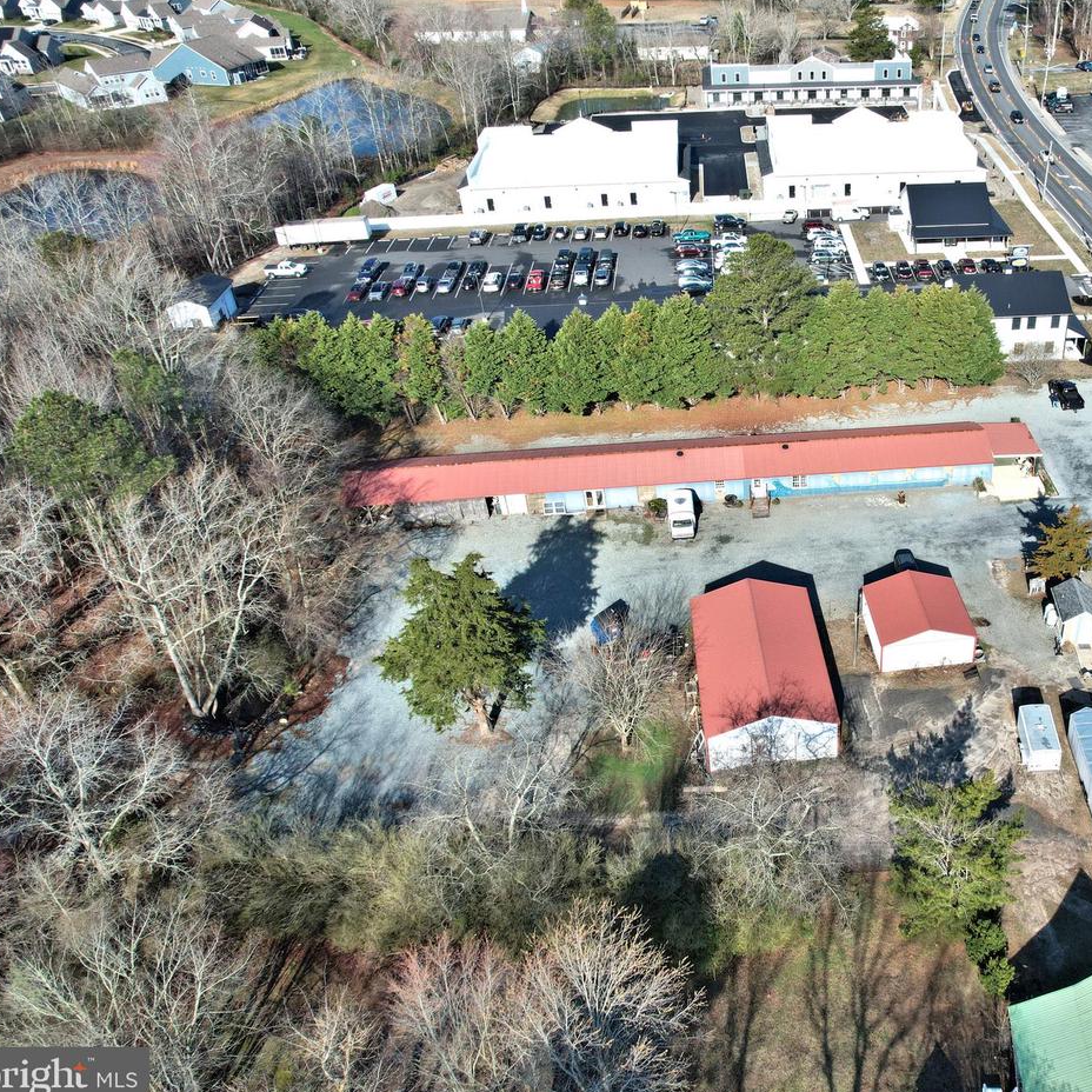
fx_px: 1035
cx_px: 813
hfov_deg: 53.2
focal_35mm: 29
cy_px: 542
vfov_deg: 55.6
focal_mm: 8.38
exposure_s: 1/2500
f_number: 2.8
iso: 200
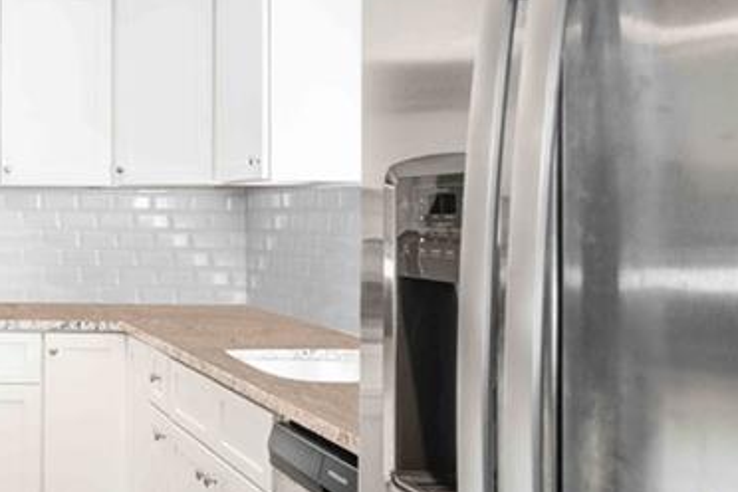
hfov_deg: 36.5
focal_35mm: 44
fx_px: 902
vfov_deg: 30.5
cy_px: 244
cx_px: -103
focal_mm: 16
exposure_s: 1.3
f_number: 10
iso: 250
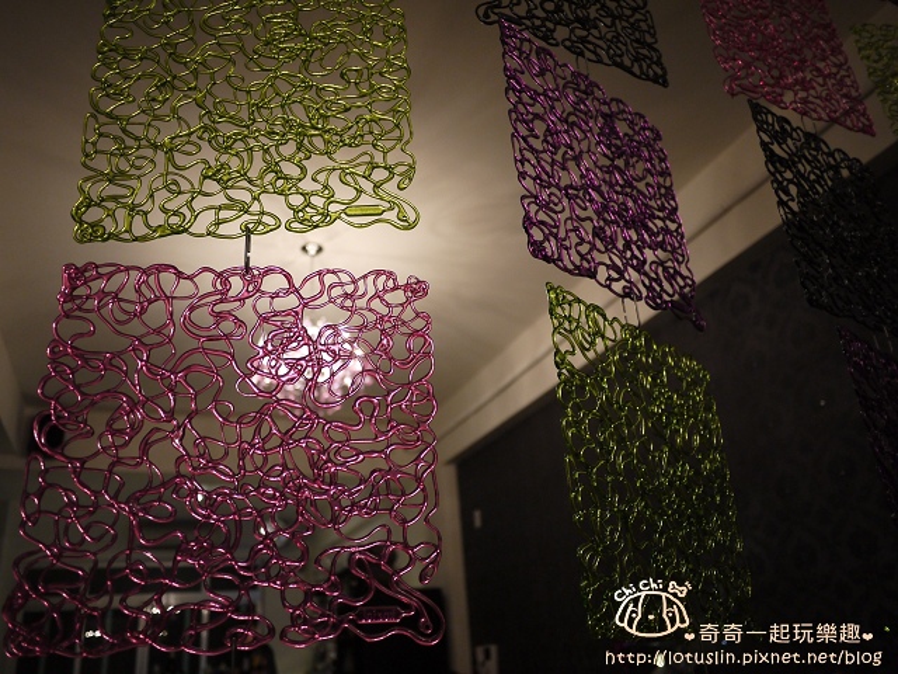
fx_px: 726
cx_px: 449
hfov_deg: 63.4
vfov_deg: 49.7
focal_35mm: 28
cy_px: 337
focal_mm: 14
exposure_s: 1/40
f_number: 2.5
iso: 400
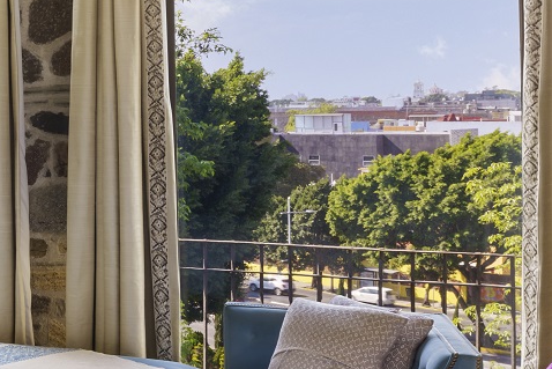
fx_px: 1028
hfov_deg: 23.8
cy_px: 116
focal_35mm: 67
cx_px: -275
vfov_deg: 20.2
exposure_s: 1/1.67
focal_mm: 16
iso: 100
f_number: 11
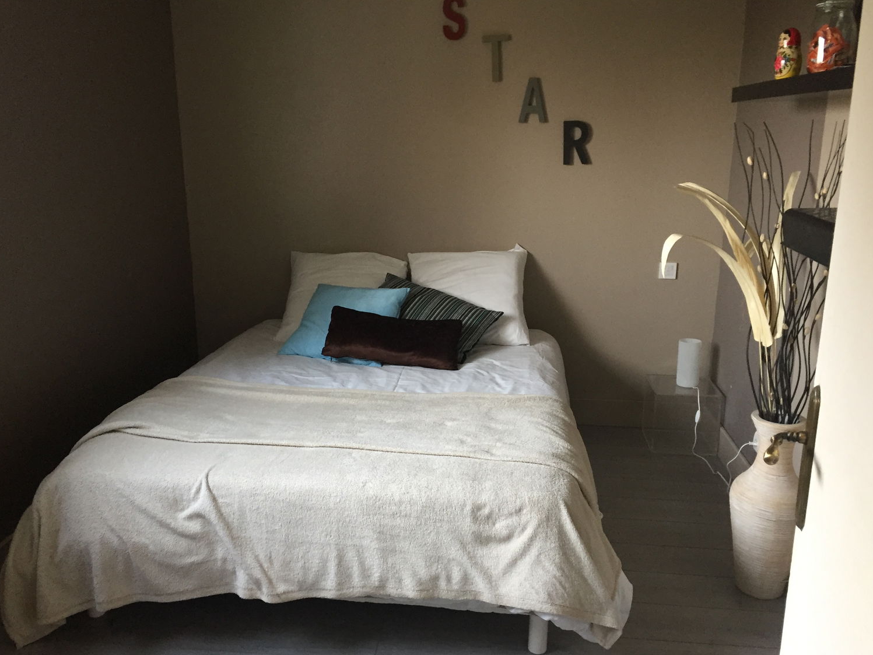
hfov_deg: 58.3
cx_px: 434
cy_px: 347
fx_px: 782
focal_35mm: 31
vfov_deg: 45.4
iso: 160
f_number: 2.2
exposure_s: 1/33
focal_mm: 4.15
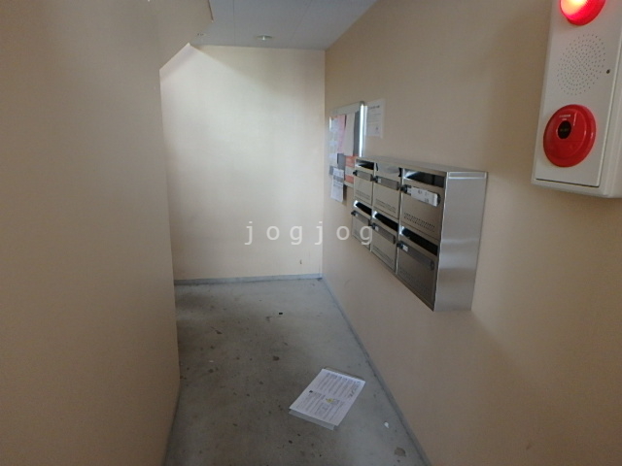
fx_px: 377
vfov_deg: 63.4
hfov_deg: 79.0
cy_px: 233
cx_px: 311
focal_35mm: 21
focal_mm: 3.7
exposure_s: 1/30
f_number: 3.5
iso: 500
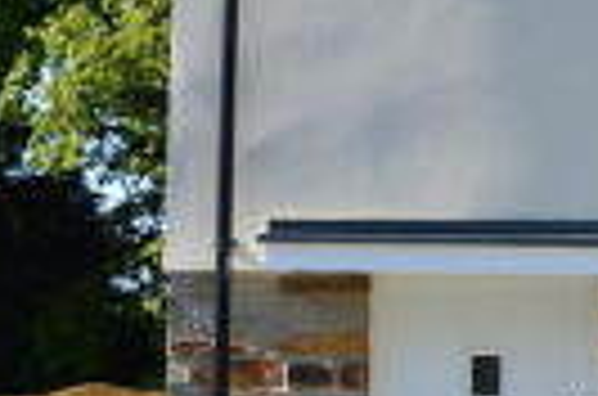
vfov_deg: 13.1
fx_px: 1723
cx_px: 580
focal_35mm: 104
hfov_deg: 19.2
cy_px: 160
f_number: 4.5
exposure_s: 1/400
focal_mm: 11
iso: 100
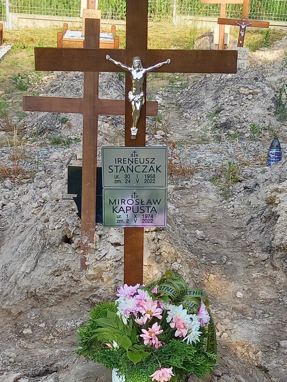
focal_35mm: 25
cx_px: 144
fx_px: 276
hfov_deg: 54.9
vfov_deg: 69.4
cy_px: 191
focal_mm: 4.65
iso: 50
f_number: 1.8
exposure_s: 1/185
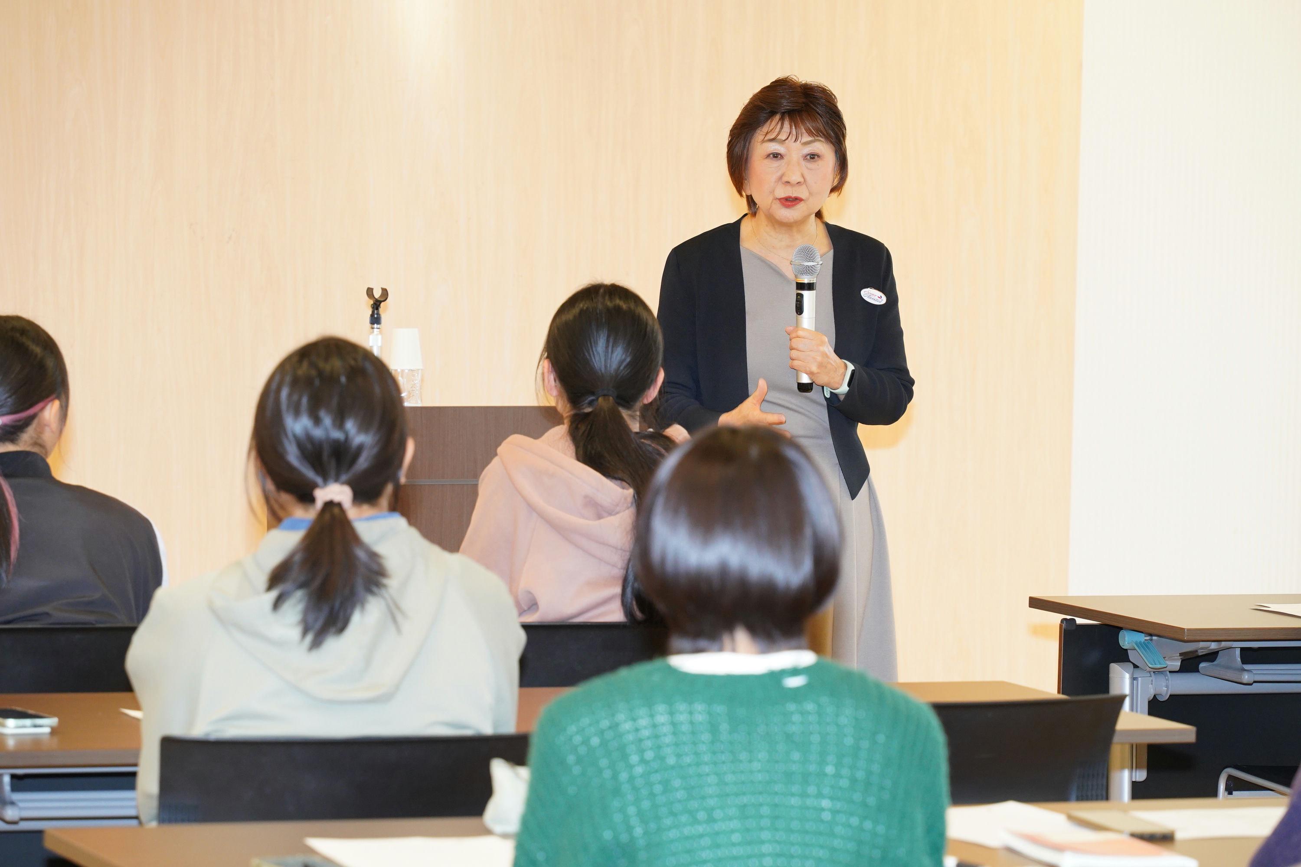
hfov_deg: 15.4
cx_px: 650
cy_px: 434
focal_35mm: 133
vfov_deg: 10.3
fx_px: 4806
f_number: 6.3
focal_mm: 133
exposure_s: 1/125
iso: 2000
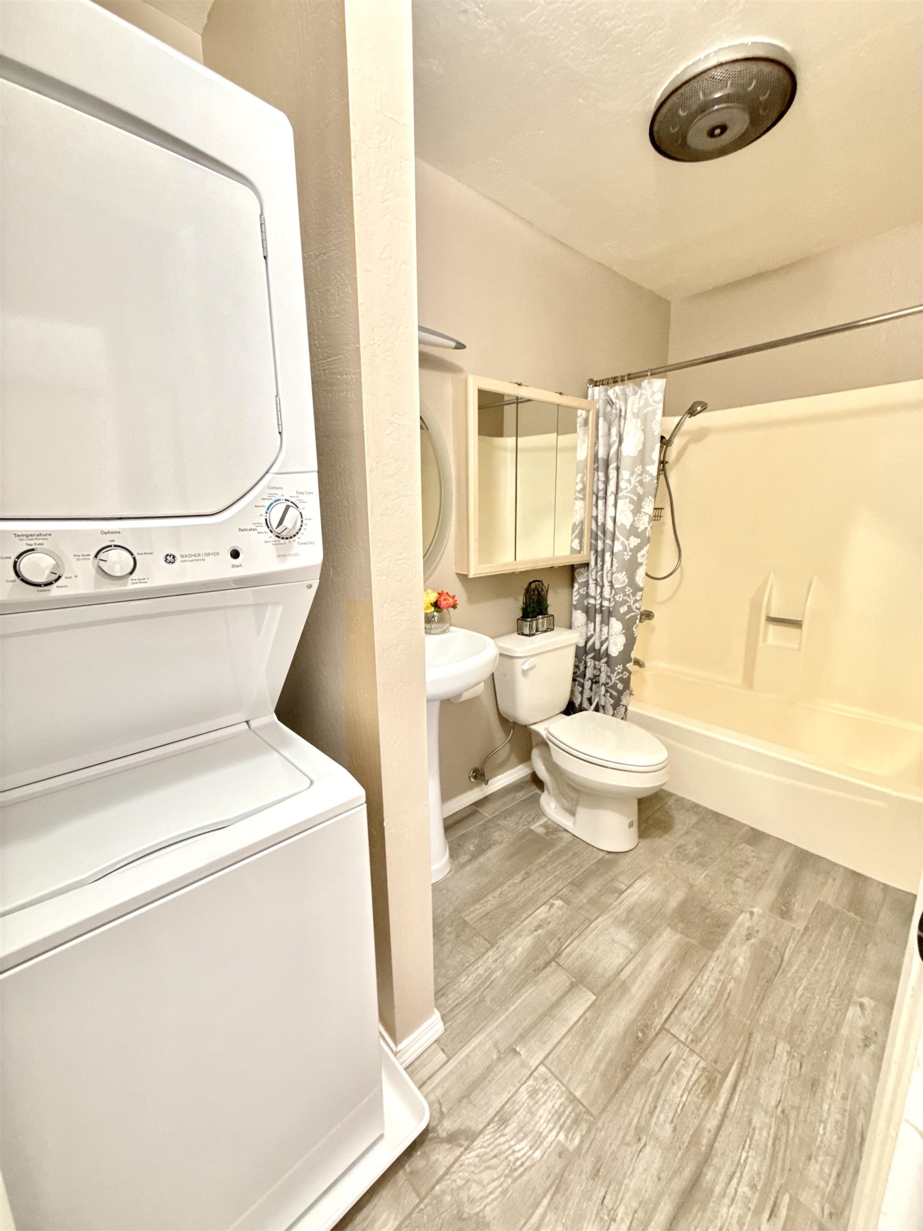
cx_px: 462
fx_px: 498
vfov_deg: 102.1
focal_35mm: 14
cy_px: 616
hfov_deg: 85.7
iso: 1000
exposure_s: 1/40
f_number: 2.2
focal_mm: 2.22
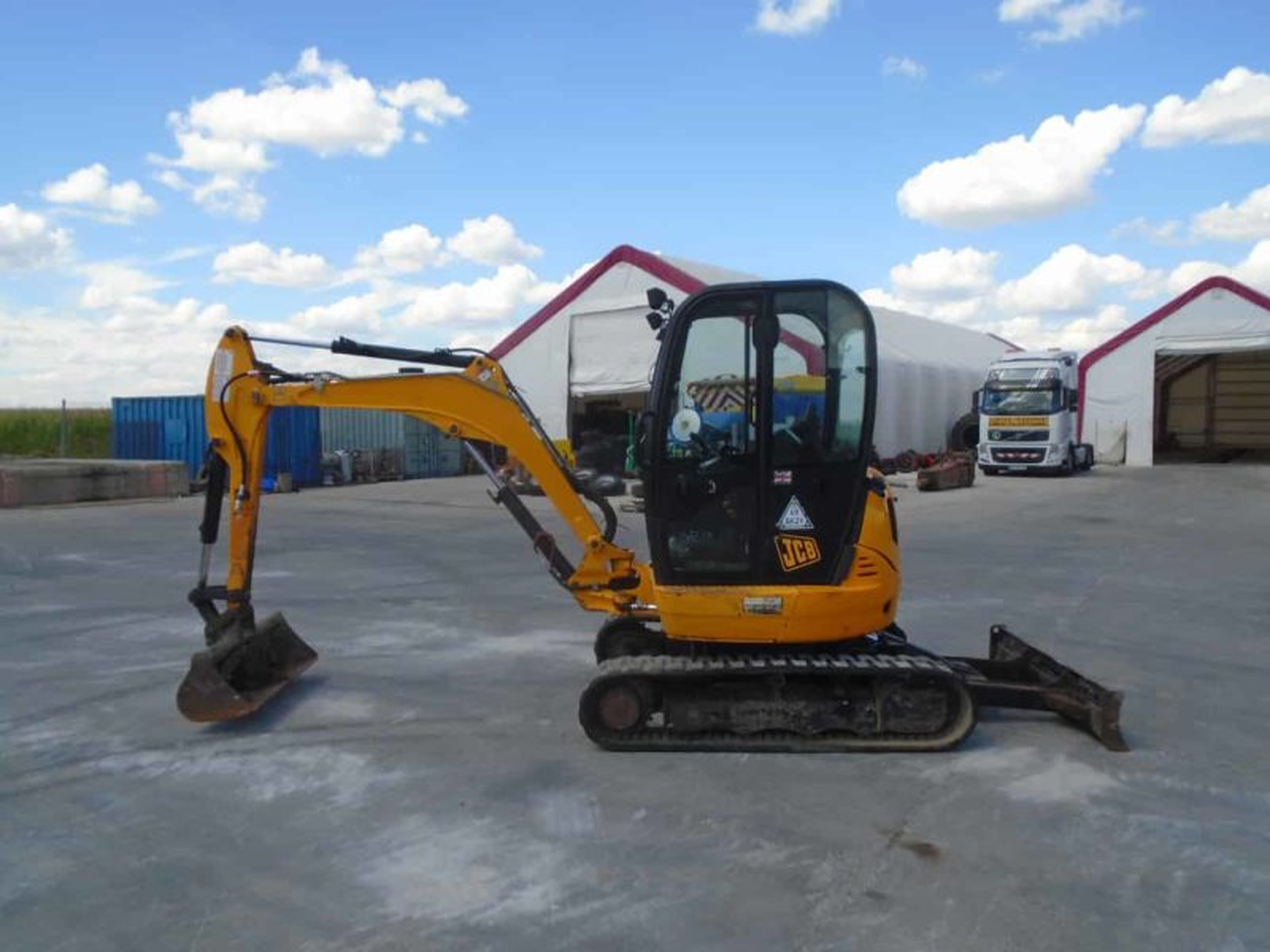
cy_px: 476
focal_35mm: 26
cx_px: 635
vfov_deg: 53.1
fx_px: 954
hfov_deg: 67.3
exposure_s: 1/800
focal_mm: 4.6
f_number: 3.2
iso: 100
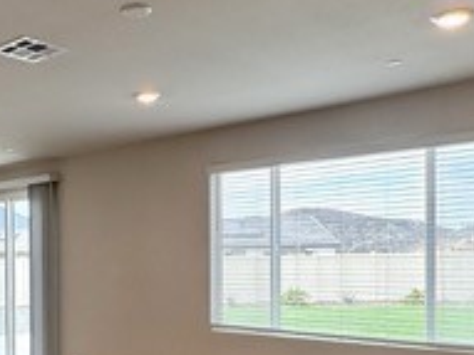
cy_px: 271
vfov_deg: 30.3
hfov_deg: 38.8
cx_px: 92
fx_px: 643
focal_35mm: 47
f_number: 2.2
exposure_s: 1/120
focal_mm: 2.22
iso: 50
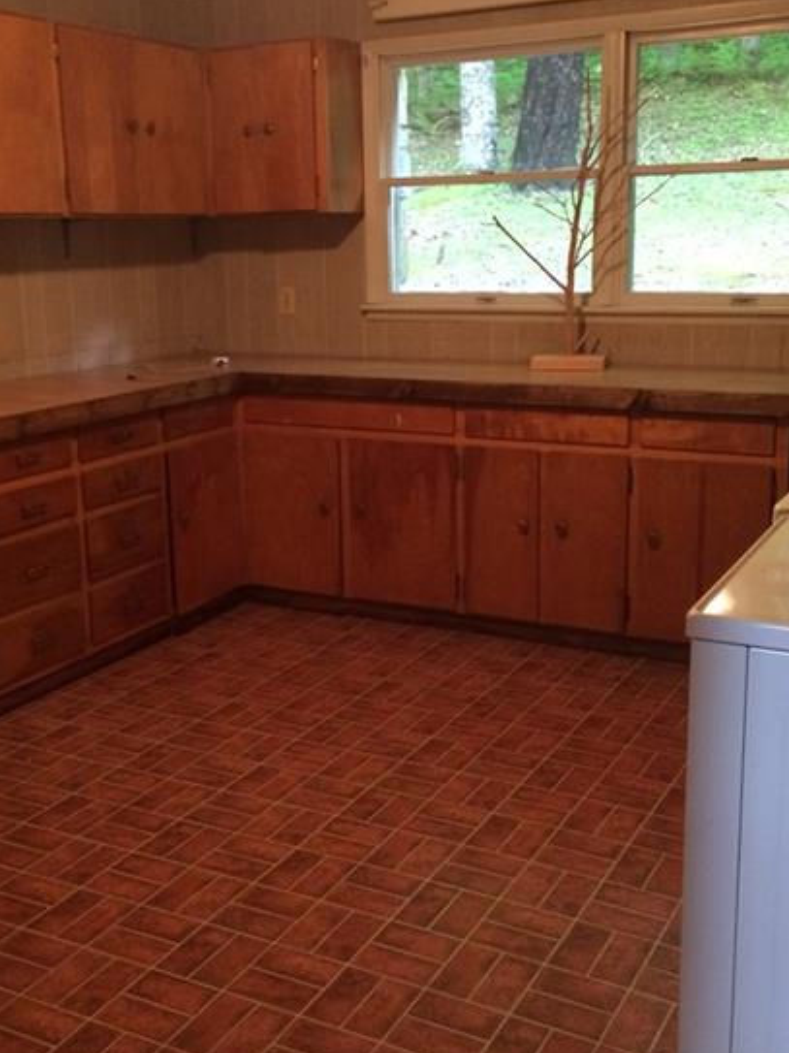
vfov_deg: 45.8
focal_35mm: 41
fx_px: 1247
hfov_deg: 35.1
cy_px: 520
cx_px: 357
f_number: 2.2
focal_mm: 4.15
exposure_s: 1/20
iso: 250
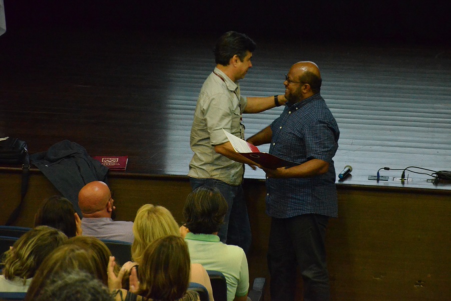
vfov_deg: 6.5
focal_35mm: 210
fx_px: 2631
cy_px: 150
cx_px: 226
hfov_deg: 9.8
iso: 6400
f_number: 5.6
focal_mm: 140
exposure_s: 1/80
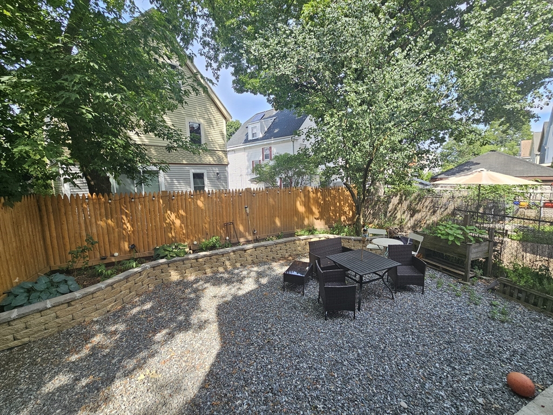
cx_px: 276
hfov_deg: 106.2
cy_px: 208
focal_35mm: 13
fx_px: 208
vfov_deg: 89.9
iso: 50
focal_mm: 2.2
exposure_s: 1/379
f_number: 2.2
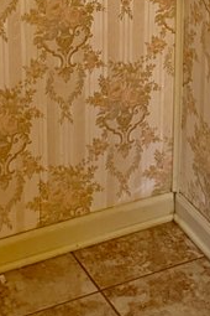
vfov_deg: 17.8
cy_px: -27
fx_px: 971
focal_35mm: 111
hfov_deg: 12.3
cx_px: 166
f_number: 1.78
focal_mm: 6.76
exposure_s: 1/60
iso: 500
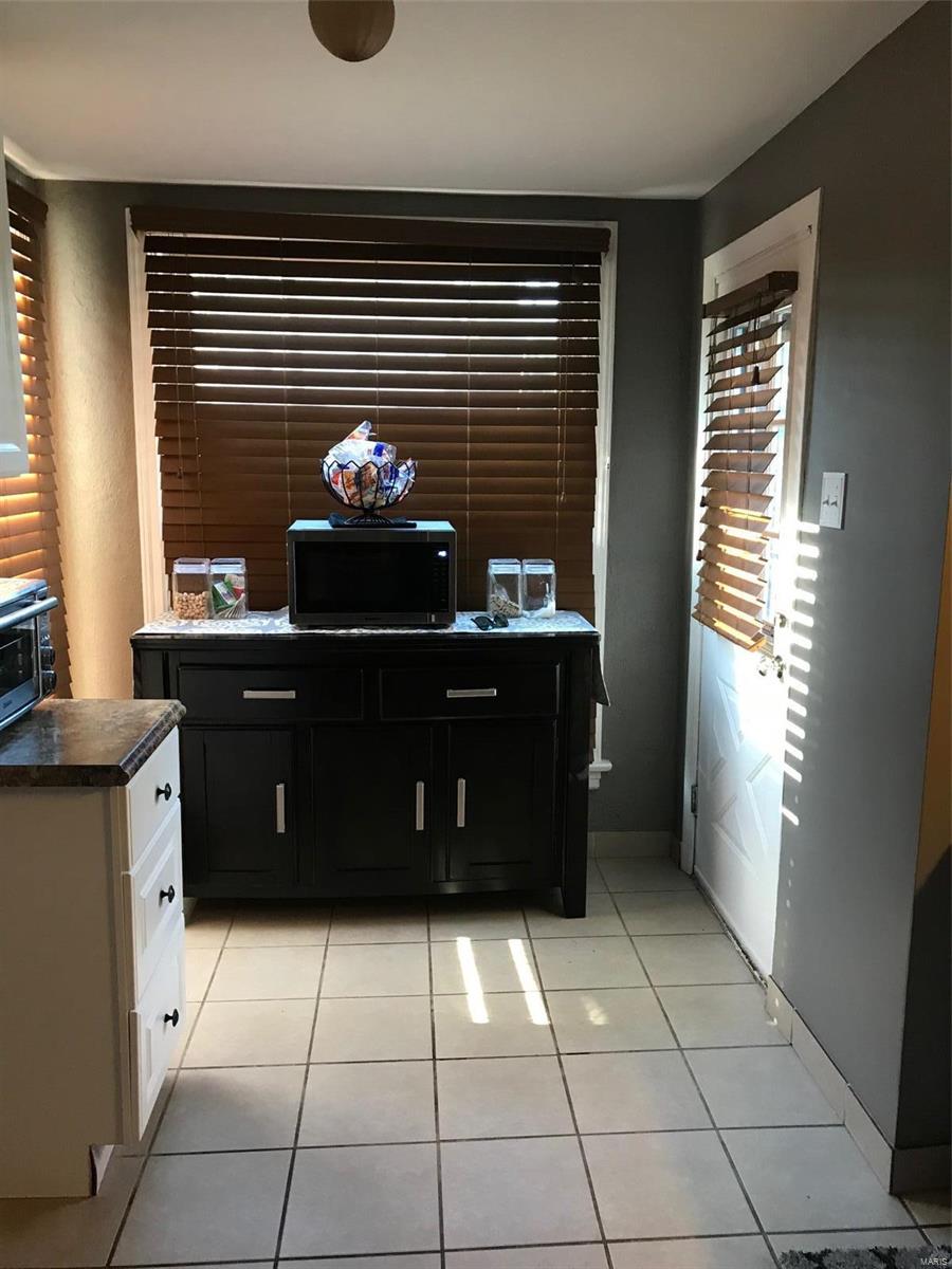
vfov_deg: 63.4
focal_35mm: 28
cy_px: 634
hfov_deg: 49.7
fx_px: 1027
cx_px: 476
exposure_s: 1/15
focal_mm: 3.99
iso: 40
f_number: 1.8
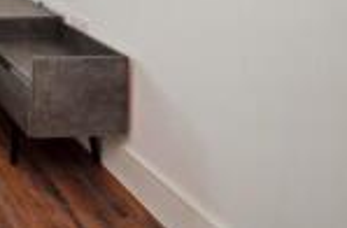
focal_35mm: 48
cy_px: -117
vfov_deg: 22.6
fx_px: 461
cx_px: -196
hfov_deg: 26.7
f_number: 9
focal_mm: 10
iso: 320
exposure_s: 1/25
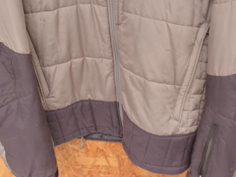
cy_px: 87
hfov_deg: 41.2
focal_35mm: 46
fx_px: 314
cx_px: 133
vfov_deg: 31.5
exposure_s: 1/100
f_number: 8
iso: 800
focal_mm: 26
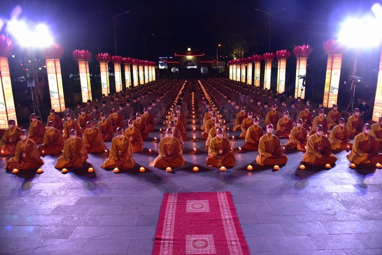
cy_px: 128
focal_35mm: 24
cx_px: 191
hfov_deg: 73.7
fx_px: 255
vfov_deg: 53.2
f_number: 5.6
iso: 3200
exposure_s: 1/50
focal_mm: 24
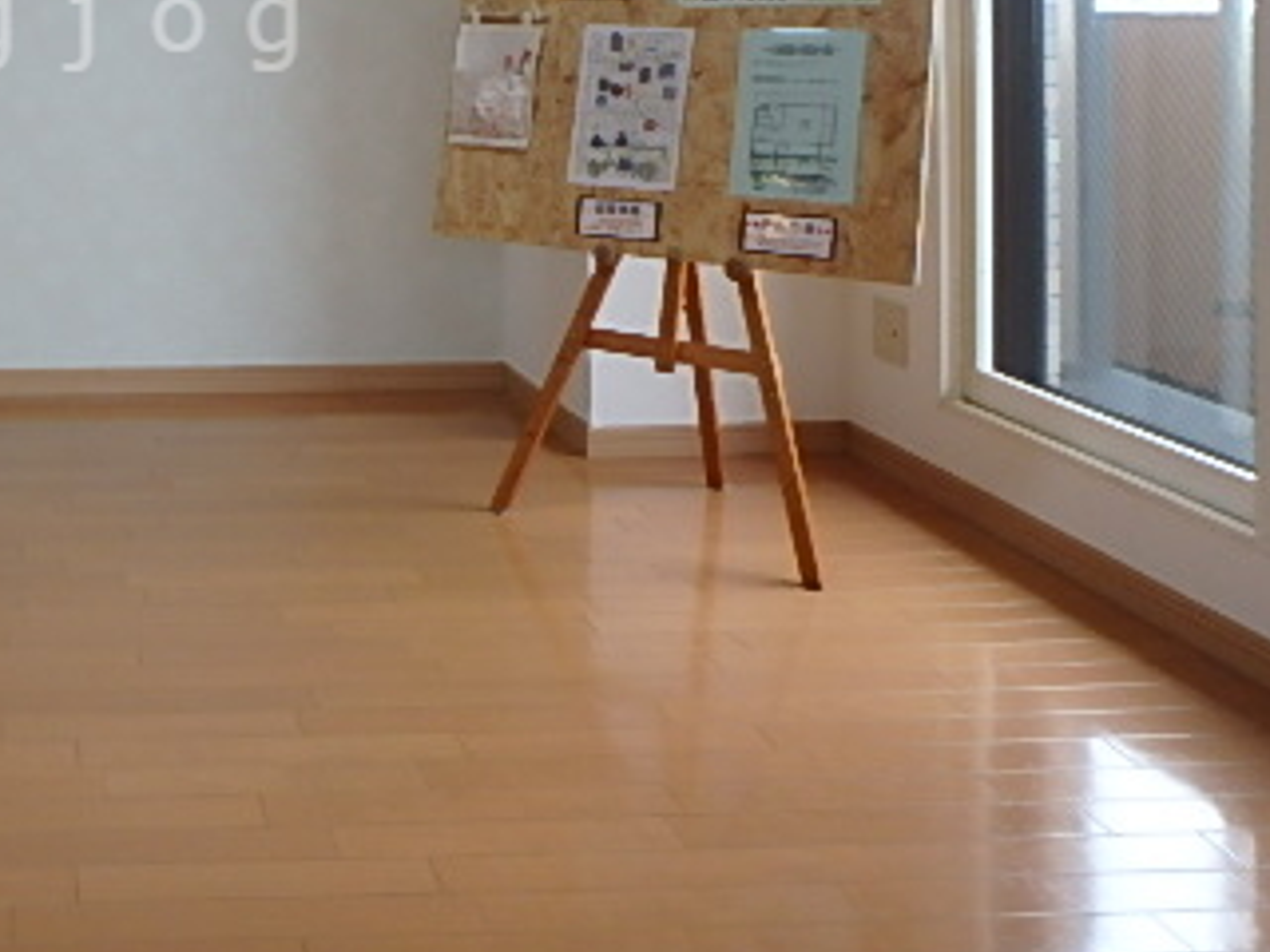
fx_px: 1541
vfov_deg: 32.0
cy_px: 24
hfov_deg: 40.2
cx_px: 48
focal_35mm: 42
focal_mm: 3.7
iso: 200
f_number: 3.5
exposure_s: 1/40
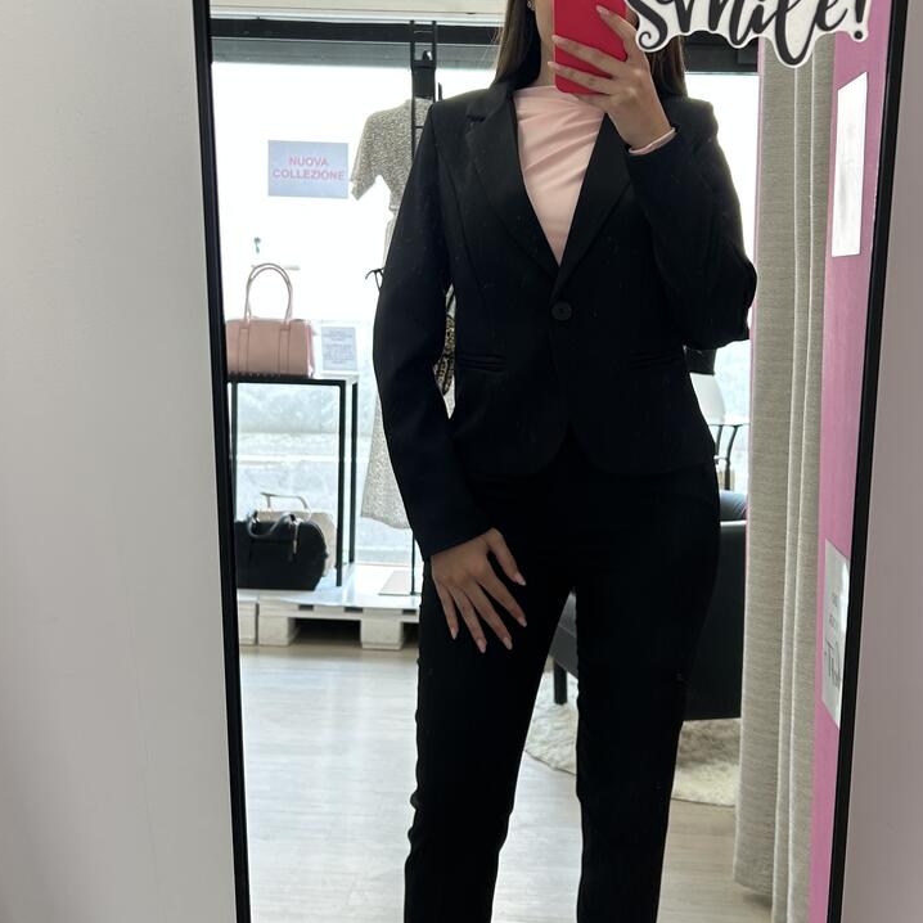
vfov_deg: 35.2
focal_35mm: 48
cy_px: 368
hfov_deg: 35.3
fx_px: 1448
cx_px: 530
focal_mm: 5.7
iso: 40
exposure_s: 1/100
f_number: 1.5
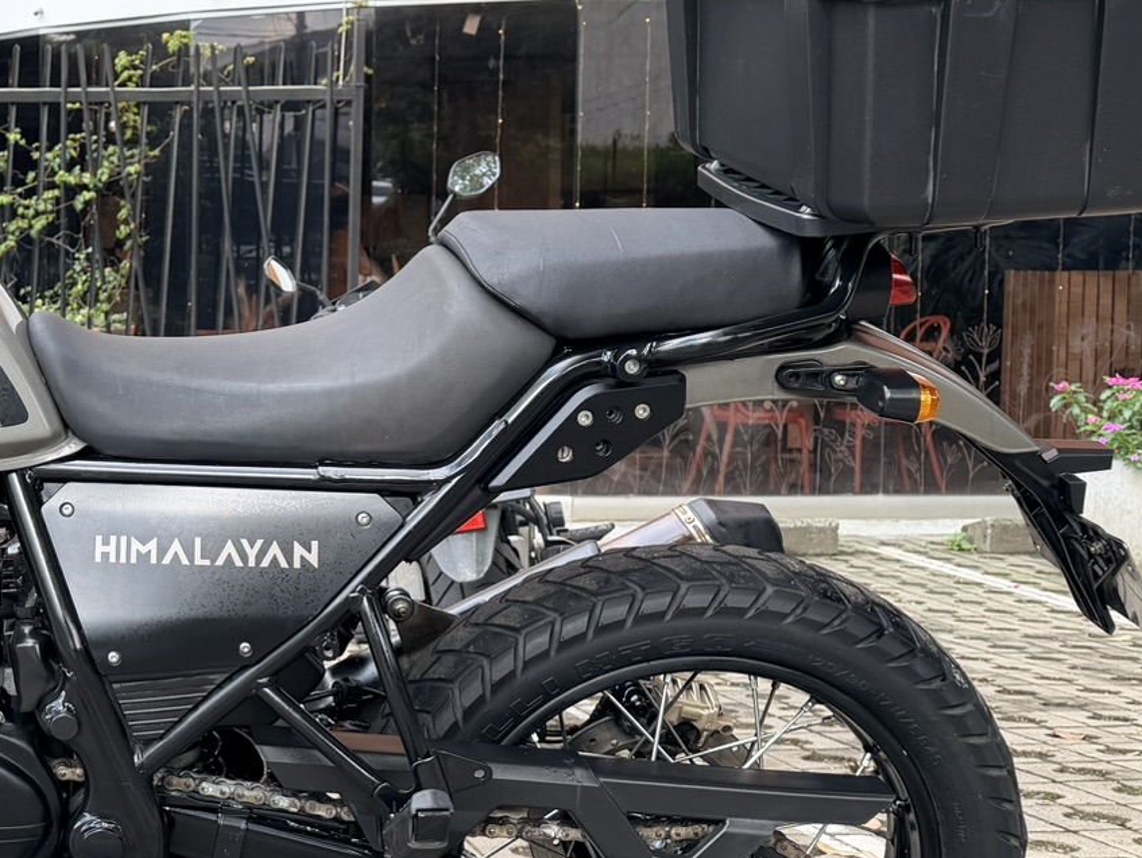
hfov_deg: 30.8
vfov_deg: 25.2
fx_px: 1914
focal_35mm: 58
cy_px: 389
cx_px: 3
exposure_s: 1/353
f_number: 1.78
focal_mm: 6.76
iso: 100
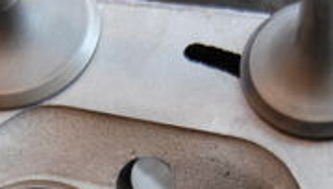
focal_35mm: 145
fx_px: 1283
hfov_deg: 14.8
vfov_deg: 8.3
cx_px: 126
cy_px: 235
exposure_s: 1/40
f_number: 4
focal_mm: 26
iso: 200
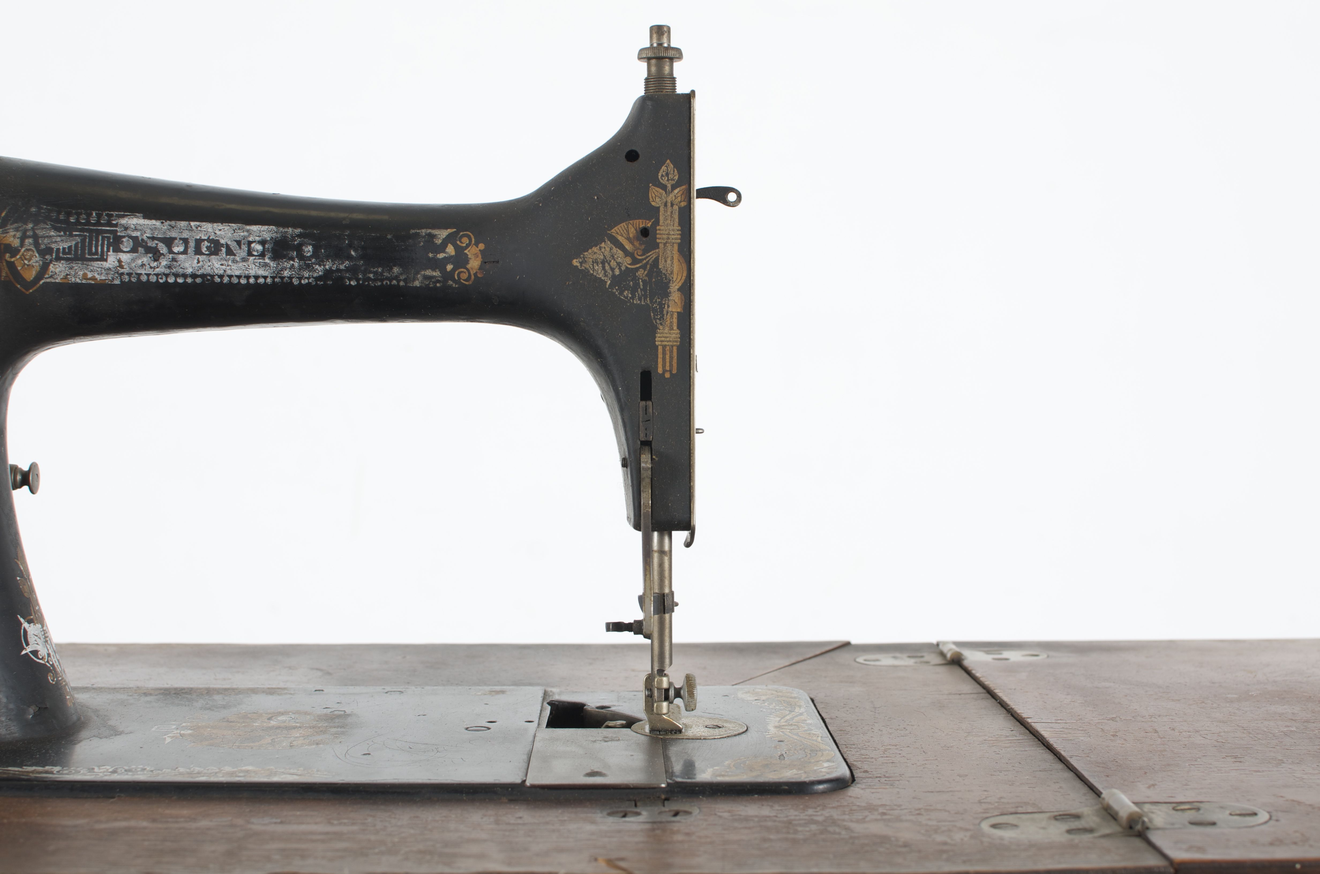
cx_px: 660
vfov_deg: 25.6
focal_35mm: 52
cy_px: 437
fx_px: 1921
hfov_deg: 37.9
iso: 100
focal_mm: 35
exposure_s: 1/125
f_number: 6.3
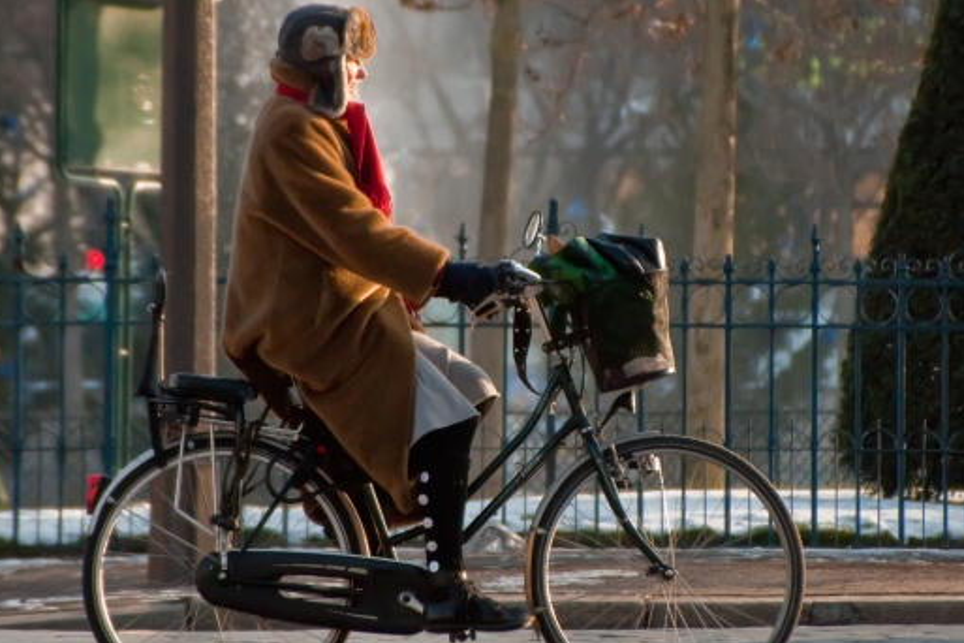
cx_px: 588
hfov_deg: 4.4
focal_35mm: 468
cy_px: 290
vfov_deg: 2.9
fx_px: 12531
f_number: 5.6
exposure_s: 1/800
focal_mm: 200
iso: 800
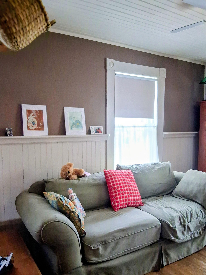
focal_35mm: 28
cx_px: 101
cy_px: 148
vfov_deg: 63.4
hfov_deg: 49.7
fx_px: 222
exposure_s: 1/50
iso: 400
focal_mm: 3.98
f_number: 1.8
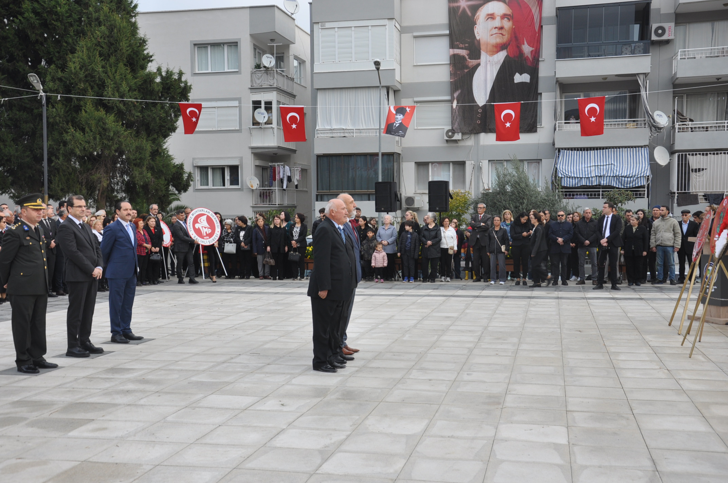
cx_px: 364
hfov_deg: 46.4
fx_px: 848
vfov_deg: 31.8
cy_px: 242
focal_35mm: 42
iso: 200
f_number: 8
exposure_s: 1/60
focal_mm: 28
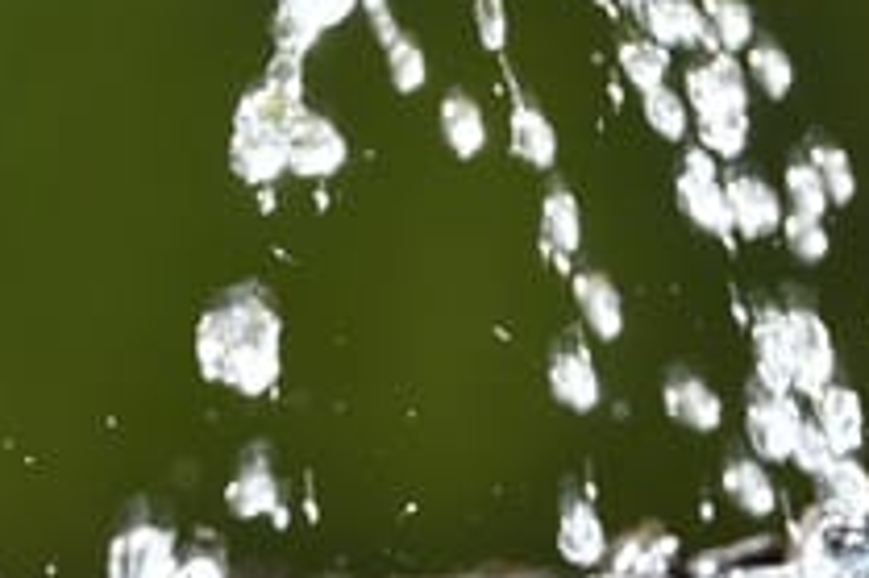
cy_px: 50
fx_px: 27761
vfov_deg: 1.2
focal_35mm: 1151
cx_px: 607
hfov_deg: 1.8
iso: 250
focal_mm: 400
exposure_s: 1/250
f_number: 8
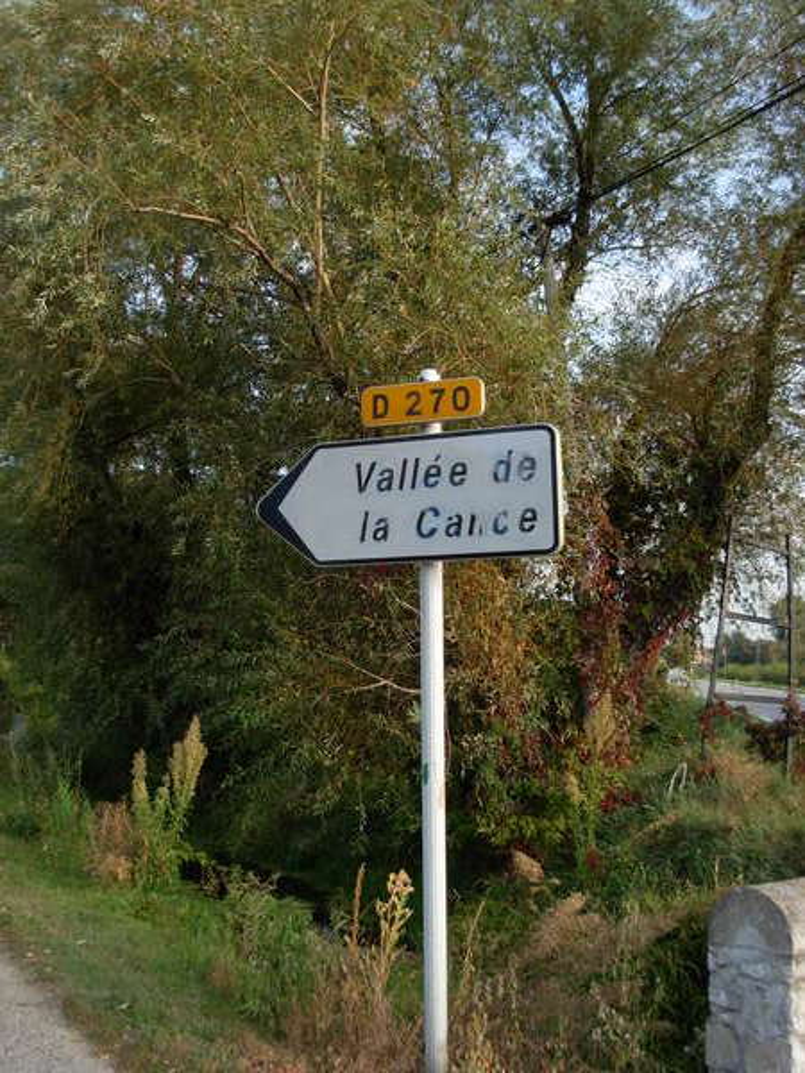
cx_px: 402
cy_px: 536
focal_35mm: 38
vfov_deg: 49.0
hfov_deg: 37.7
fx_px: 1178
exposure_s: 1/256
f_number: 2.9
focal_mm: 6.3
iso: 79
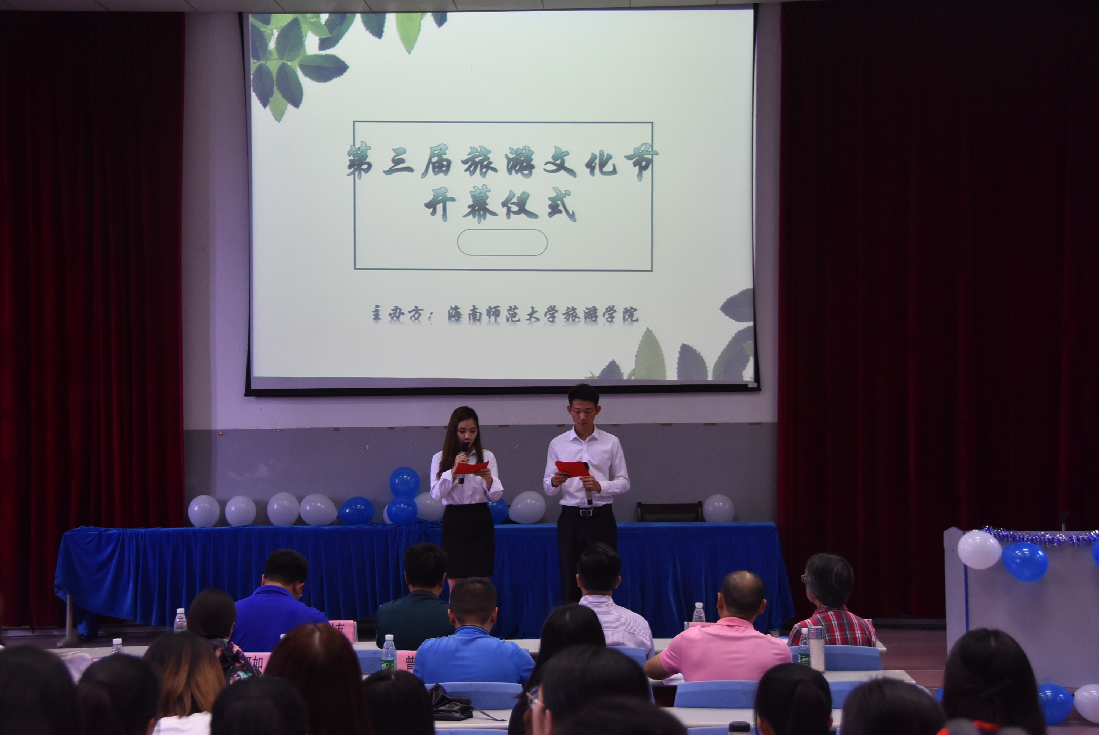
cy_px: 368
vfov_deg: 19.0
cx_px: 550
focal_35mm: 72
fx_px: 2200
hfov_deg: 28.1
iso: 800
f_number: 4.5
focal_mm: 48
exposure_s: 1/60
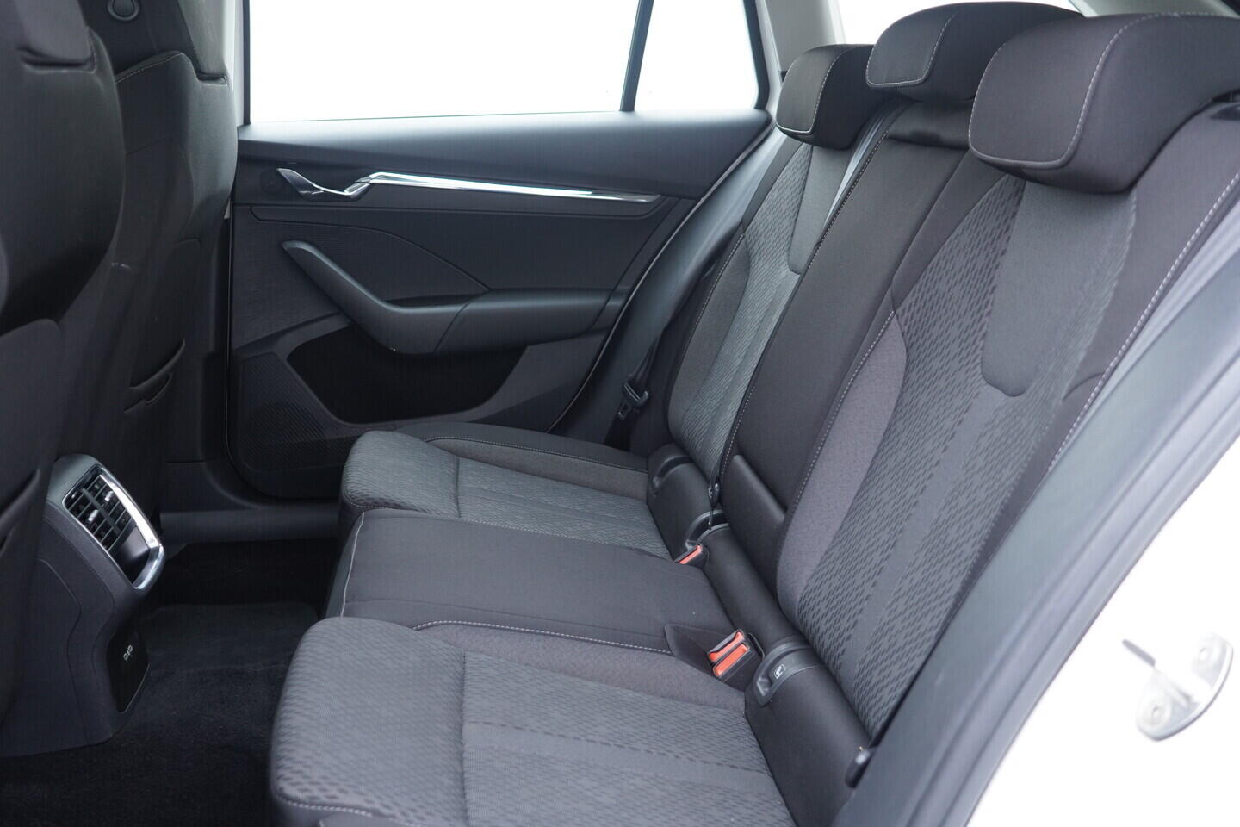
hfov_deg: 53.1
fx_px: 1240
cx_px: 620
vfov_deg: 36.9
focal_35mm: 36
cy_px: 414
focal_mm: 24
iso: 500
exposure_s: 1/40
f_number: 2.8
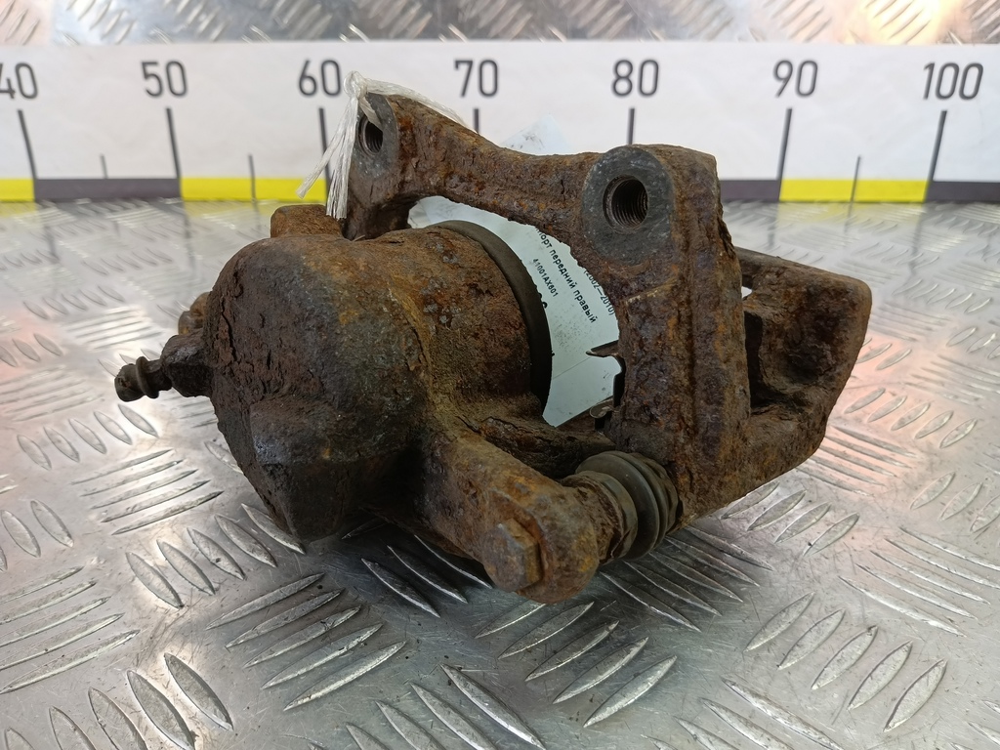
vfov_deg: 58.9
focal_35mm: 23
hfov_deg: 73.9
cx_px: 500
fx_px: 664
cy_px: 375
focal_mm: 4.11
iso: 143
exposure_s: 1/50
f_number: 1.6
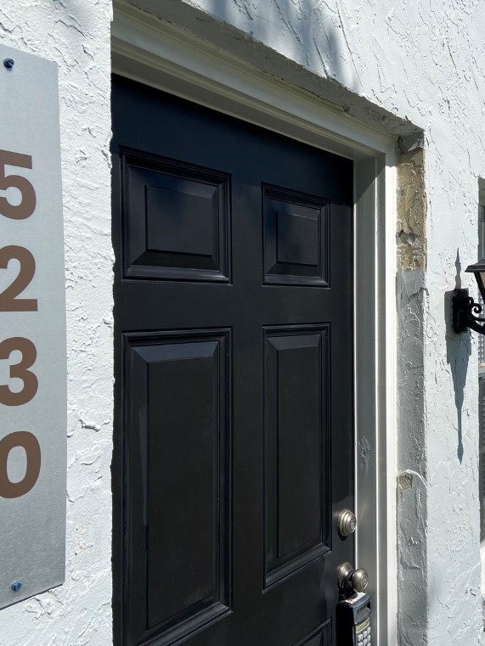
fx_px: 654
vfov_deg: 52.6
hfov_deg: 40.0
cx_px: 338
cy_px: 321
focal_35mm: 35
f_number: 1.8
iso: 32
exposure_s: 1/5495
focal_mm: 4.25
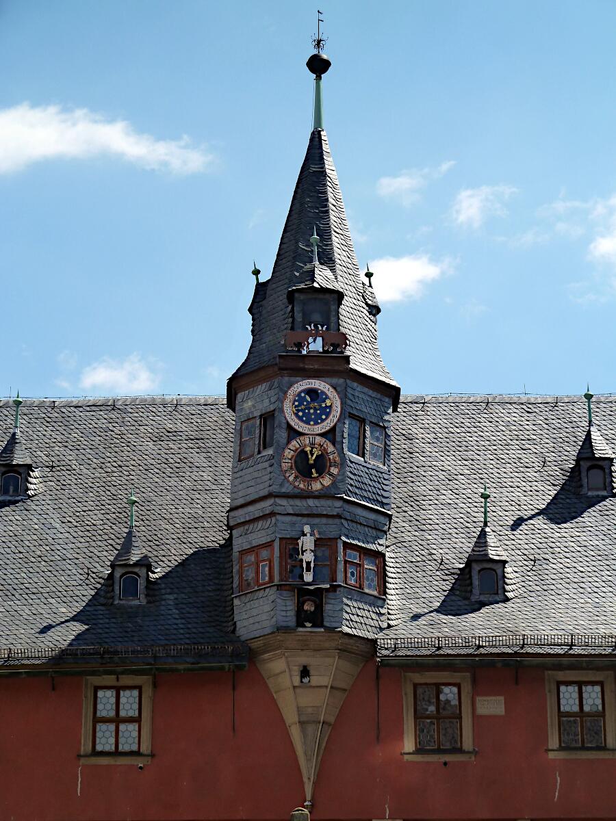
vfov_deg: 20.4
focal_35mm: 96
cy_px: 410
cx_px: 308
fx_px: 2278
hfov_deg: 15.4
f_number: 5
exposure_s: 1/500
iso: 125
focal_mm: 15.8
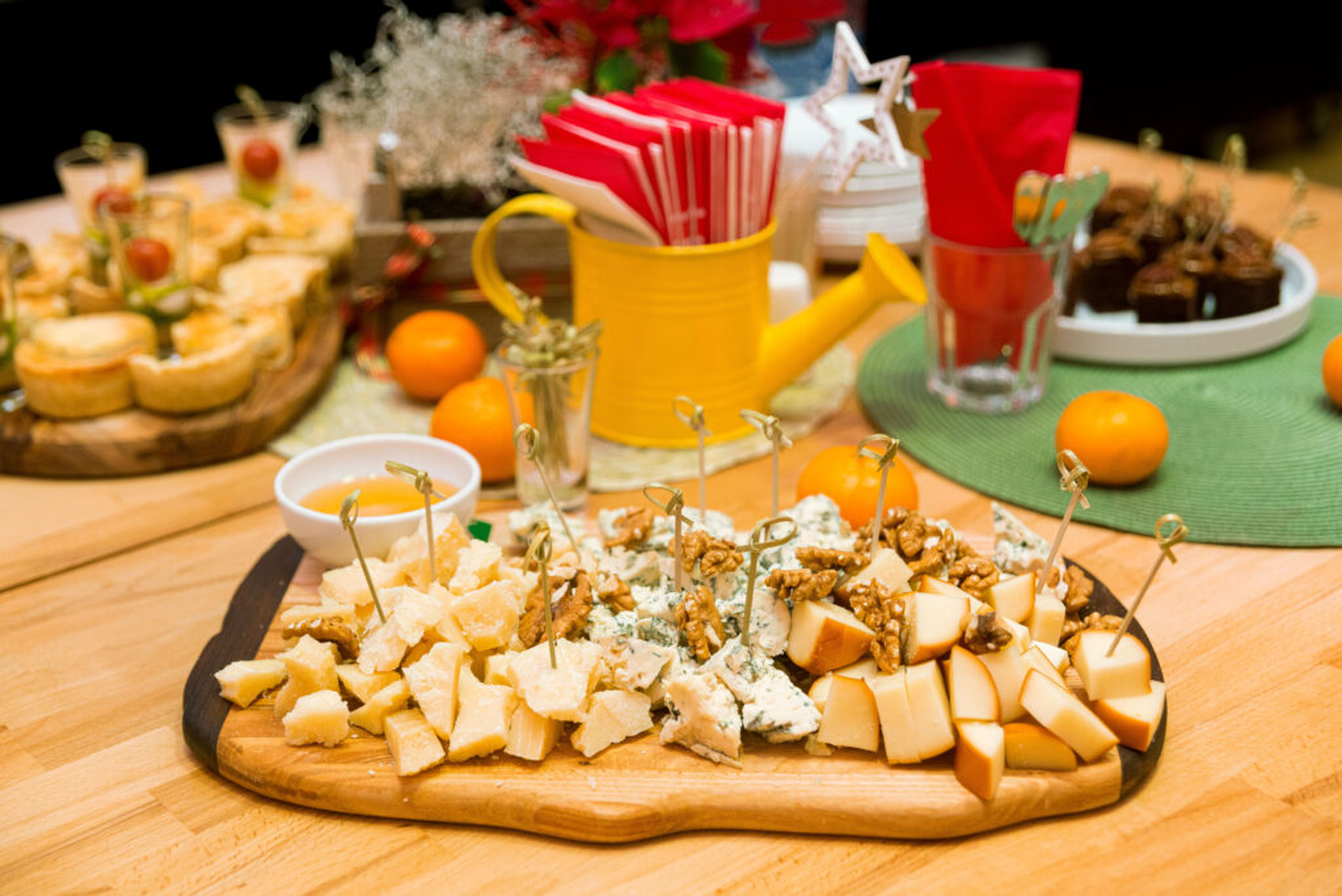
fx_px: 2089
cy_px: 448
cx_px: 671
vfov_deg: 24.2
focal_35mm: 56
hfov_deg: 35.6
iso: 500
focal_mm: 56
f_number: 4
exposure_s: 1/125
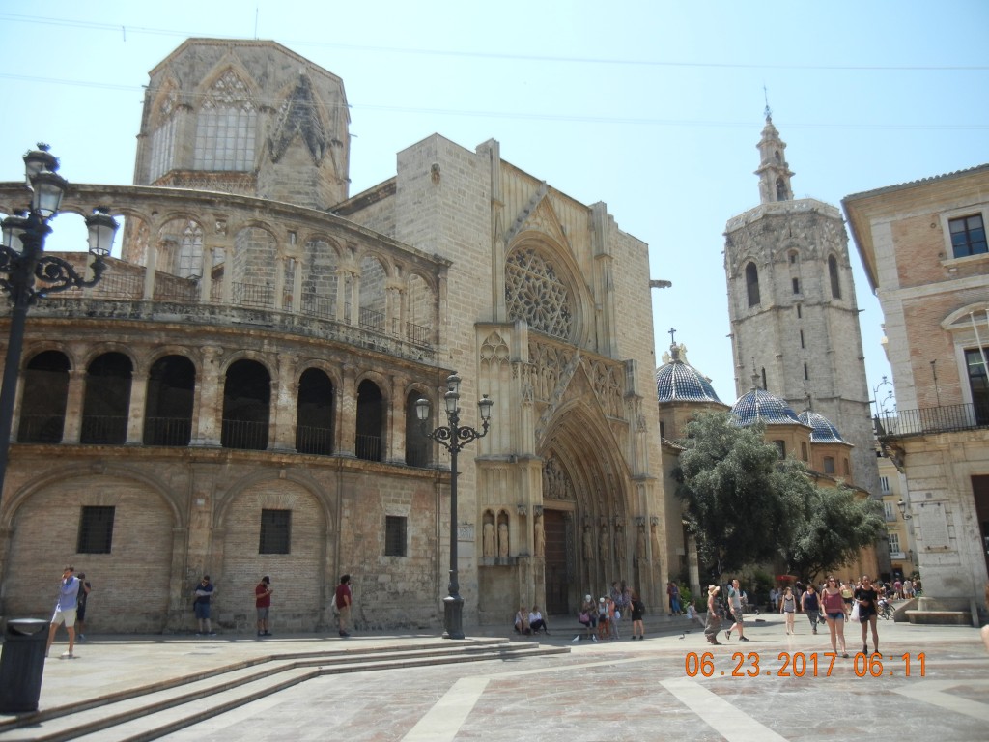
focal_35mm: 30
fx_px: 857
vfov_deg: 46.8
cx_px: 494
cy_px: 371
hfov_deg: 60.0
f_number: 7
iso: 160
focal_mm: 5.4
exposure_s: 1/270
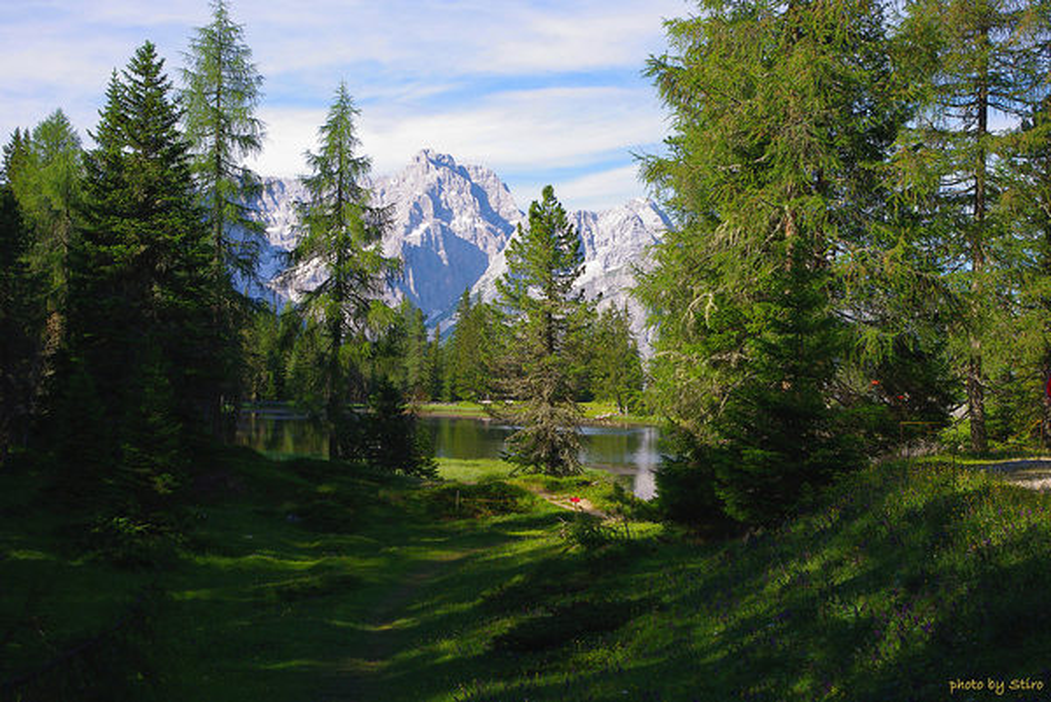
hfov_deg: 33.4
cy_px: 351
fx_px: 1753
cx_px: 526
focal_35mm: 60
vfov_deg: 22.7
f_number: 6.7
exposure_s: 1/180
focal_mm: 40
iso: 100
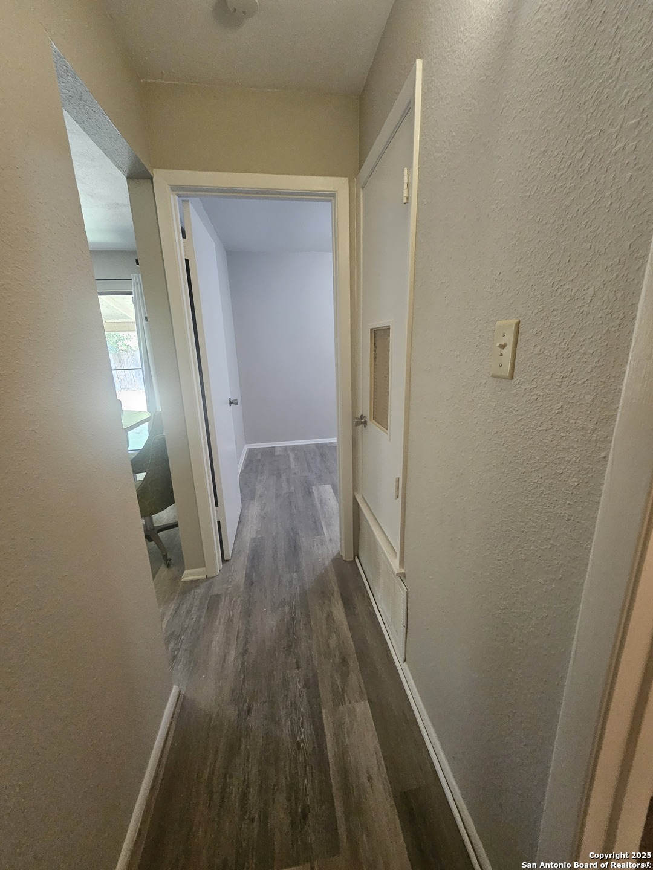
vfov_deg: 106.2
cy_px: 435
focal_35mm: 13
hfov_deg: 89.9
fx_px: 327
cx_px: 326
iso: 400
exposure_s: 1/60
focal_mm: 1.74
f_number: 2.2
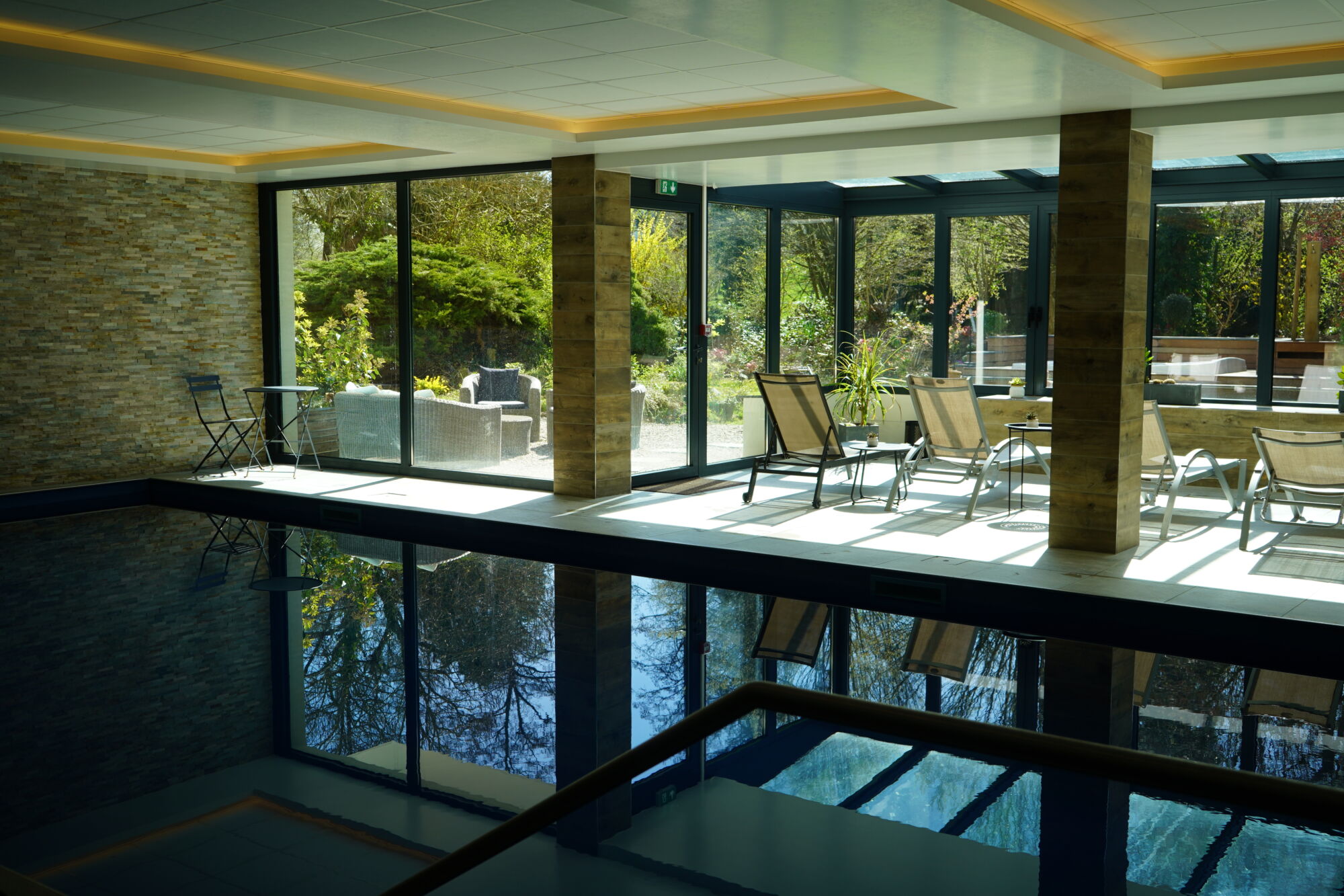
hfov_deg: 54.4
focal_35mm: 35
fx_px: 1306
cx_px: 672
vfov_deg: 37.8
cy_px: 448
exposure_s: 1/80
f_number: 5.6
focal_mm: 35
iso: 100
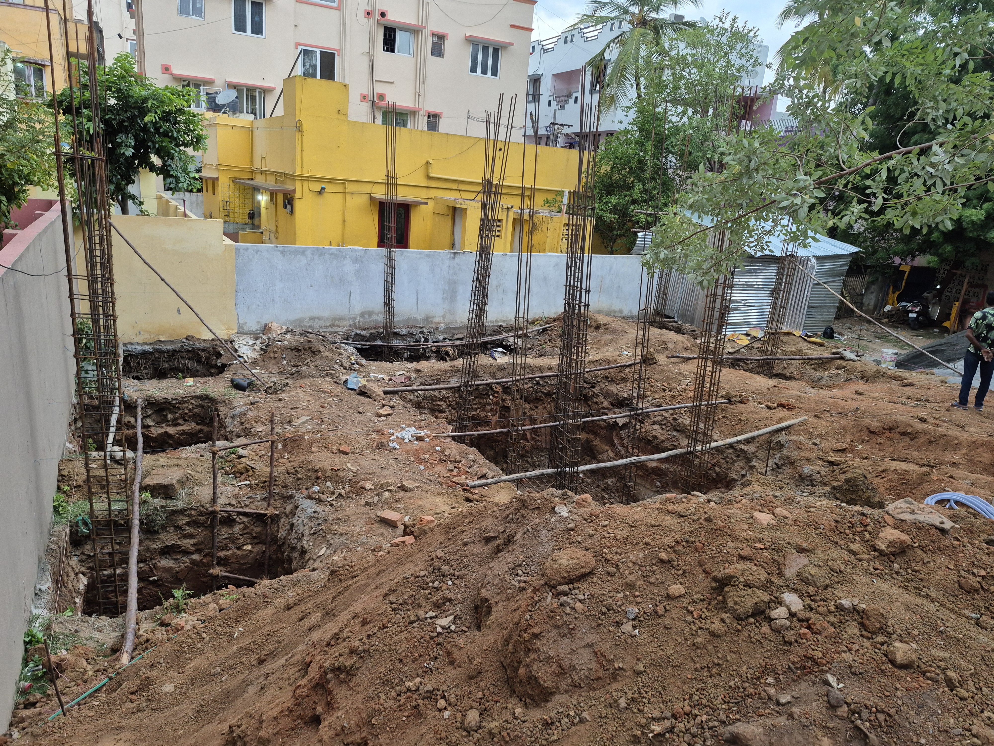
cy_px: 373
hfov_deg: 73.9
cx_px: 497
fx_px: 660
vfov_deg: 58.9
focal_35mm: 23
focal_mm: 5.4
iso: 320
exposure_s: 1/100
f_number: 1.8
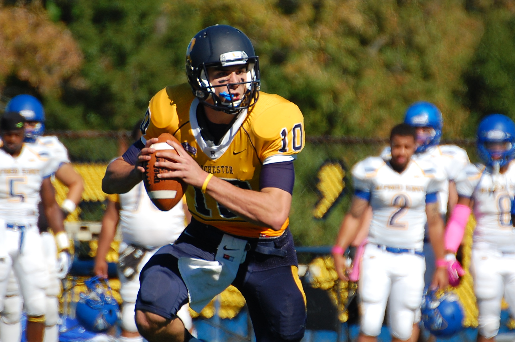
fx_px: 10005
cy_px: 149
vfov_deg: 2.0
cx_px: 261
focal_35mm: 700
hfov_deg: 2.9
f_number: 5.6
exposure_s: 1/800
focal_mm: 300
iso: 200
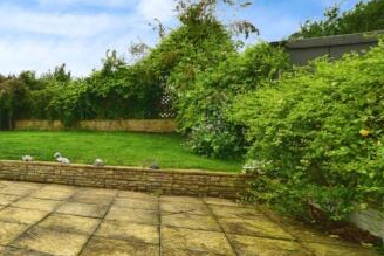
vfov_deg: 46.4
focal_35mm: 28
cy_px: 121
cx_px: 11
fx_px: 299
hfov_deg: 53.4
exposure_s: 1/500
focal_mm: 14
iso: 500
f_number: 8
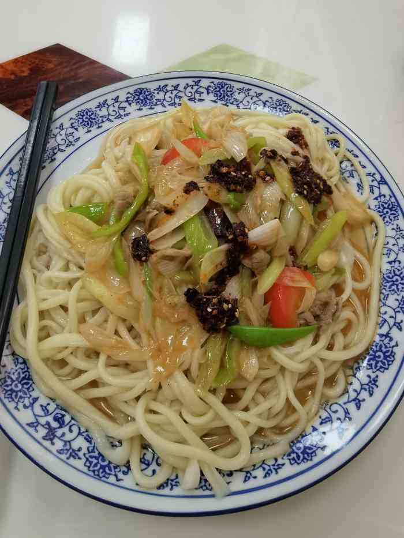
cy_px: 269
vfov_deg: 65.3
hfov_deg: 51.4
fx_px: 420
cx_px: 202
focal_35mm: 27
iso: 200
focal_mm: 2.26
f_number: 2.2
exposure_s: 1/100
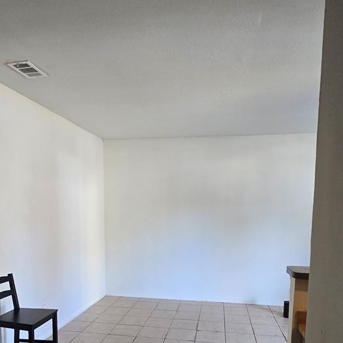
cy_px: 245
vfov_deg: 58.6
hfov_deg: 60.9
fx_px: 291
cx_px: 164
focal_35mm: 26
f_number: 2.2
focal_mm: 2.2
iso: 200
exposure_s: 1/60
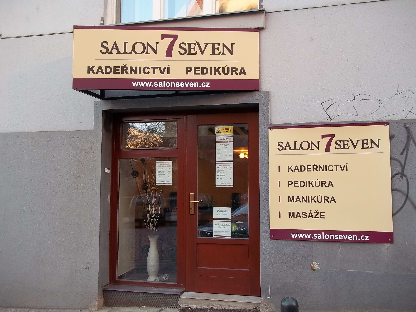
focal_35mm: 32
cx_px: 208
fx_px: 385
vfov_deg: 44.2
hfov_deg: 56.8
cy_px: 156
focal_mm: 5.7
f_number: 2.9
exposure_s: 1/80
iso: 80
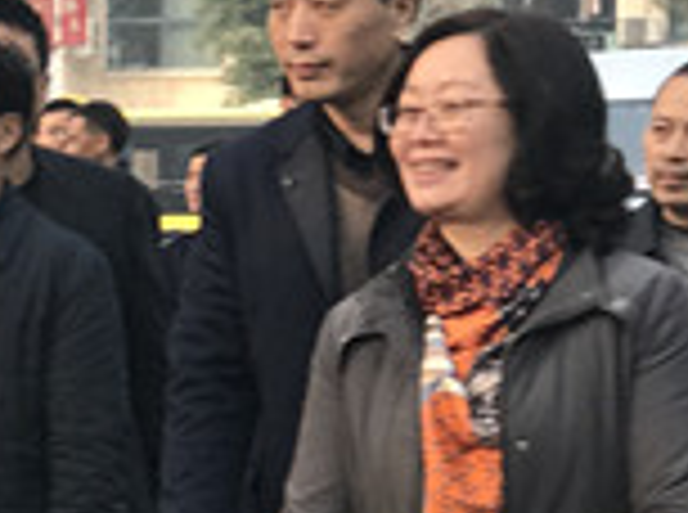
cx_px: -607
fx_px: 5929
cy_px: 670
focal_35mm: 299
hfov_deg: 6.5
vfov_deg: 4.9
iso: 25
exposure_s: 1/100
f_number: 2.8
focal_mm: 6.6
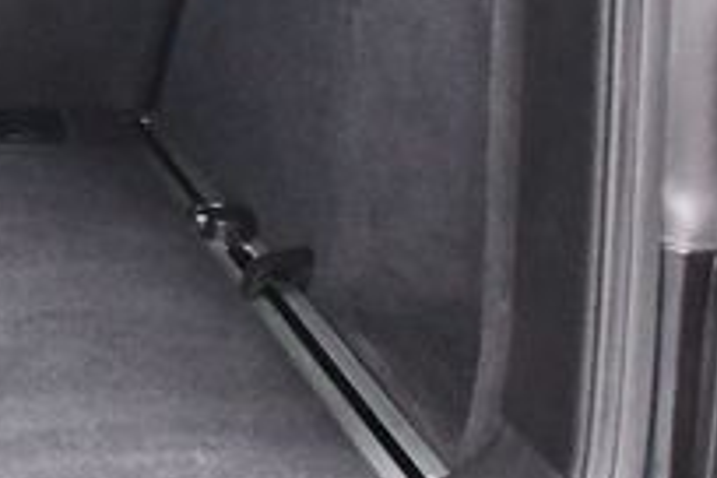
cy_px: -39
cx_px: -394
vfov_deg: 11.9
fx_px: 2250
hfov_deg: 16.3
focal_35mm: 113
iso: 10000
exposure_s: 1/60
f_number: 3.5
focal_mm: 18
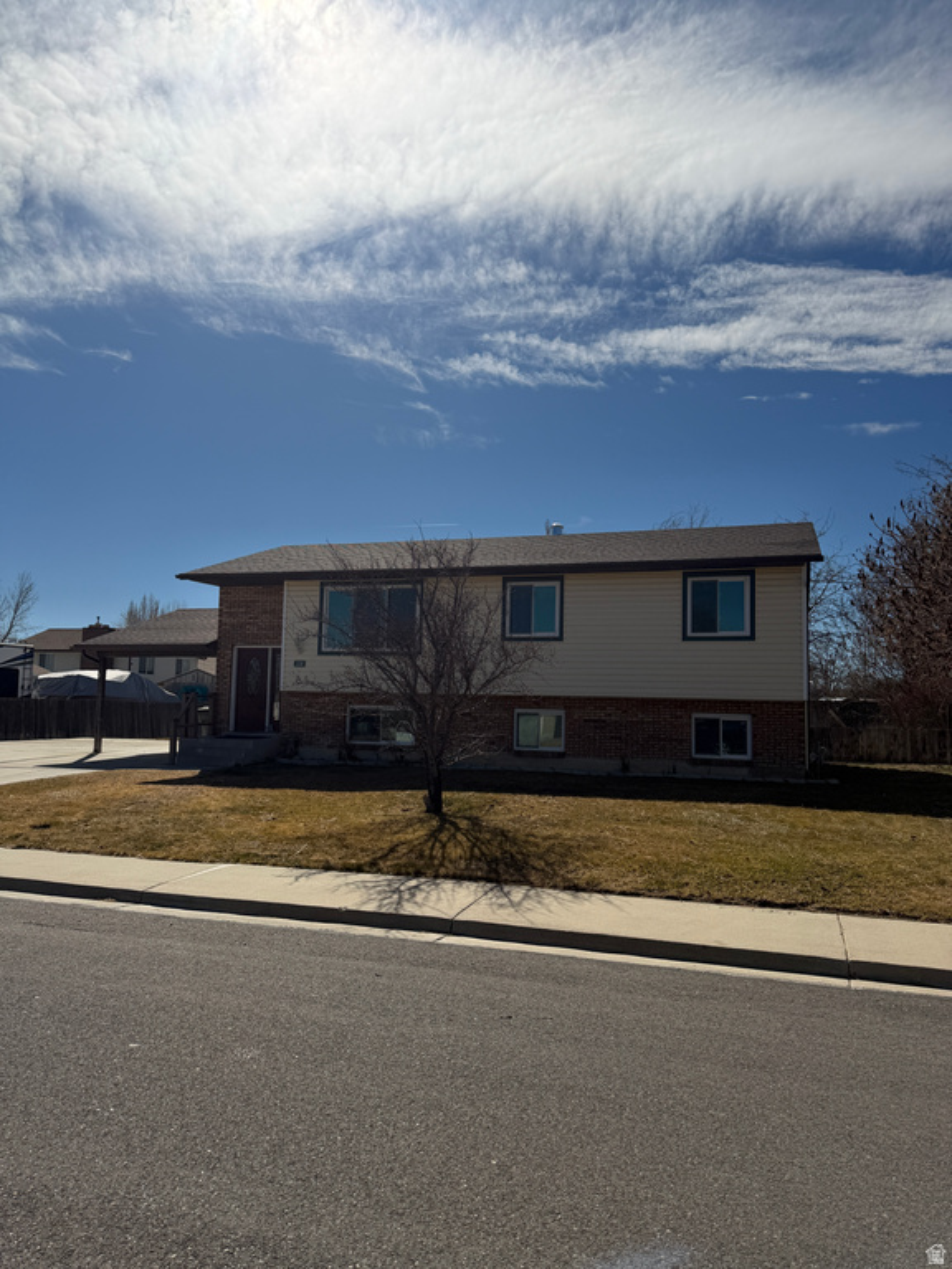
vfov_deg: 71.6
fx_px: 880
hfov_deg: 56.8
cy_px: 634
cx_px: 476
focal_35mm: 24
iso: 100
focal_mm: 6.76
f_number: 1.78
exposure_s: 1/14286
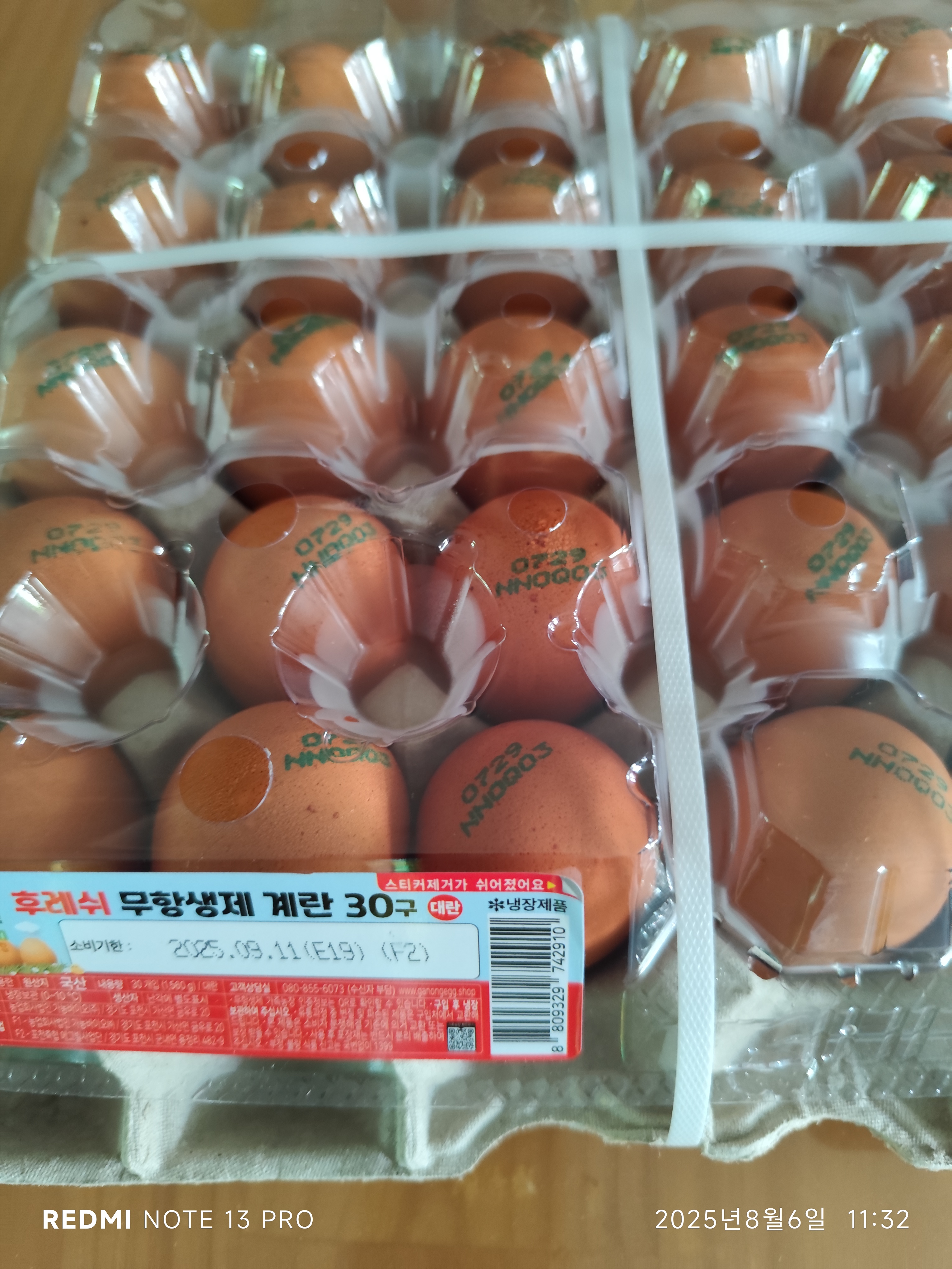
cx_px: 476
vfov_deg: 73.9
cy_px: 634
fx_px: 843
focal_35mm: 23
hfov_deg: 58.9
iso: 2000
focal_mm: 6.14
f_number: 1.65
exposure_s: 1/17.1
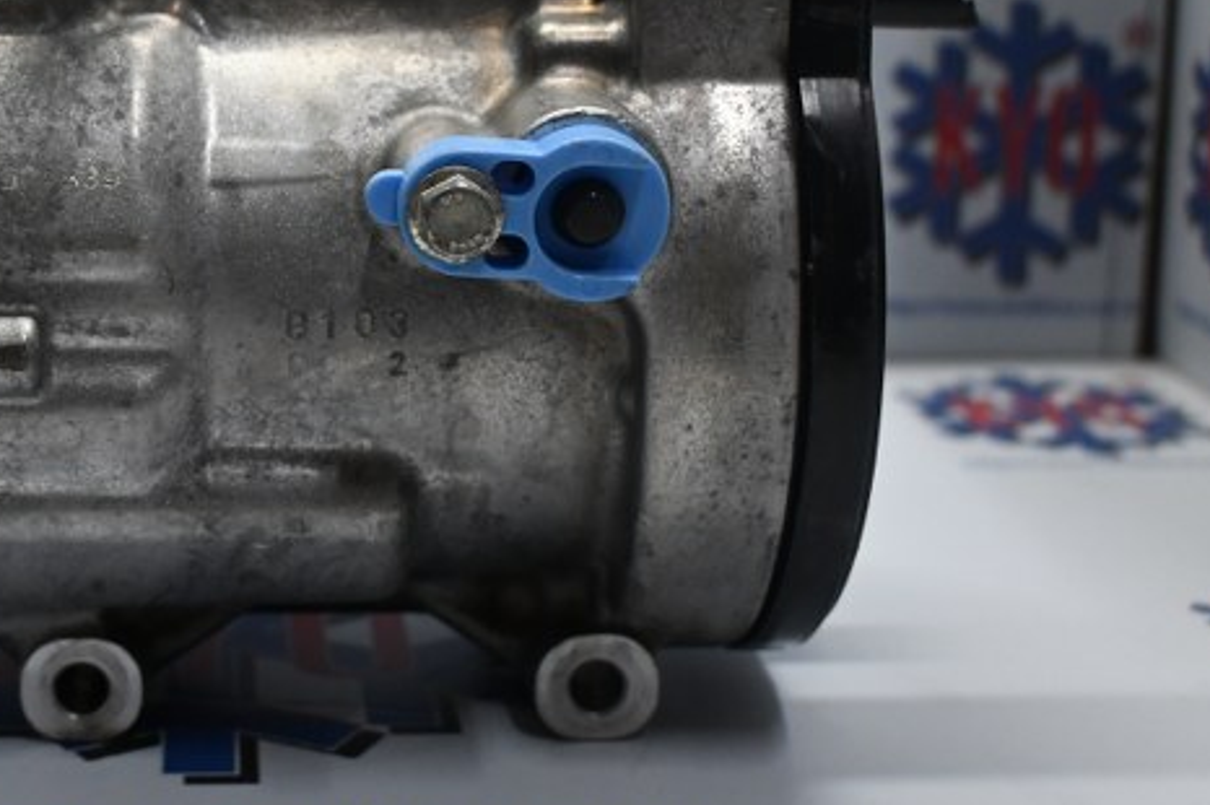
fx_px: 2294
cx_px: 252
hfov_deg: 28.9
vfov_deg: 19.8
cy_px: 199
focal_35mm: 68
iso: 1000
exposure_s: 1/125
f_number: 4.5
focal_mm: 26.5
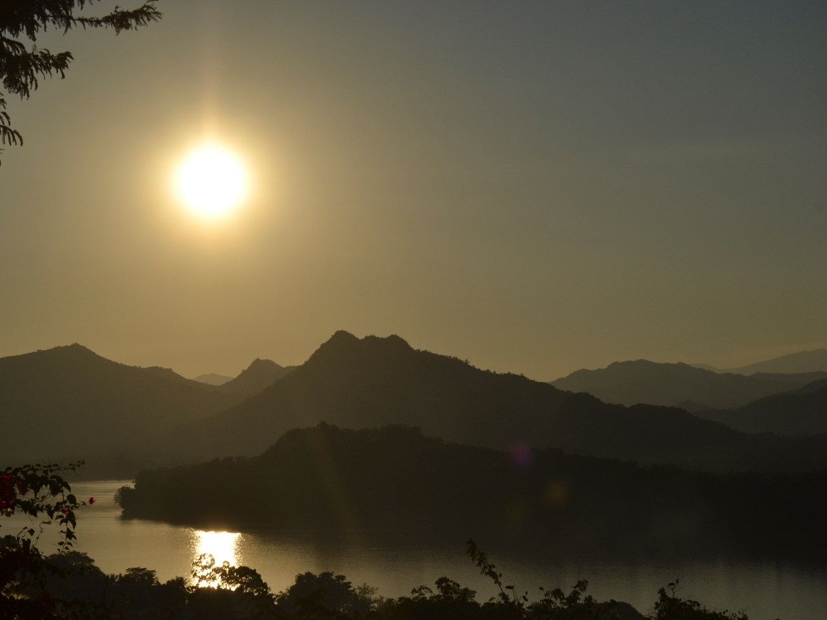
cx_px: 371
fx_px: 2139
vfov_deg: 16.5
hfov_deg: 21.9
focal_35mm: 90
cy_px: 310
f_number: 10
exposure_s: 1/4000
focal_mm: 55
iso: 200
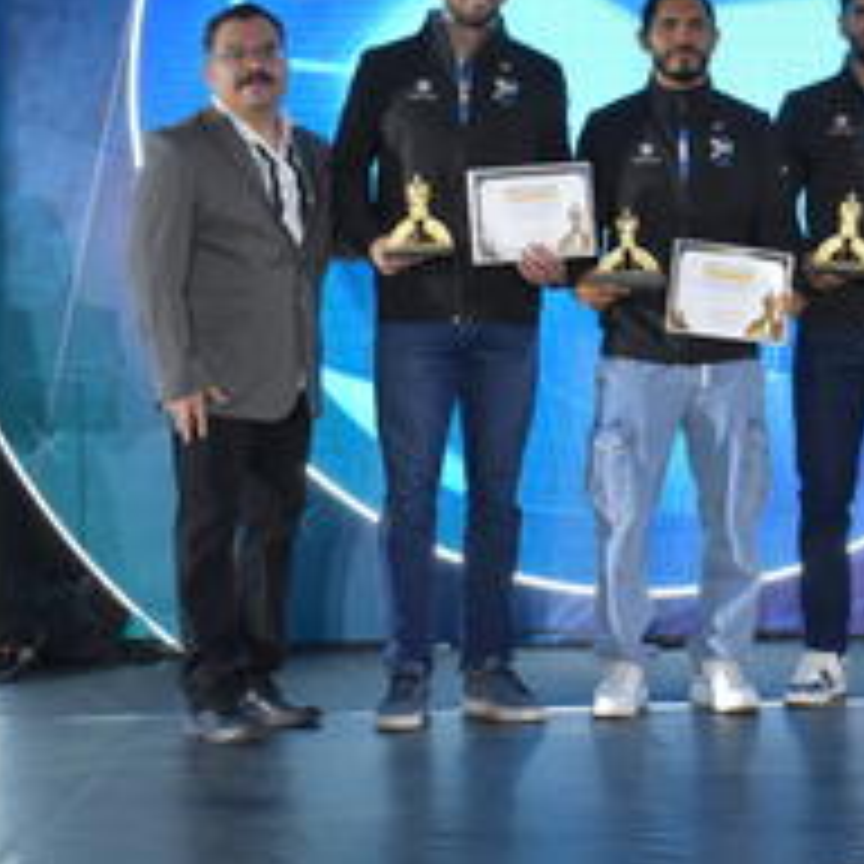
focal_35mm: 106
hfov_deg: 15.9
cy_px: 304
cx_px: 999
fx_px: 2993
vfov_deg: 16.4
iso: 2000
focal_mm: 32
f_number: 5.6
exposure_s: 1/80
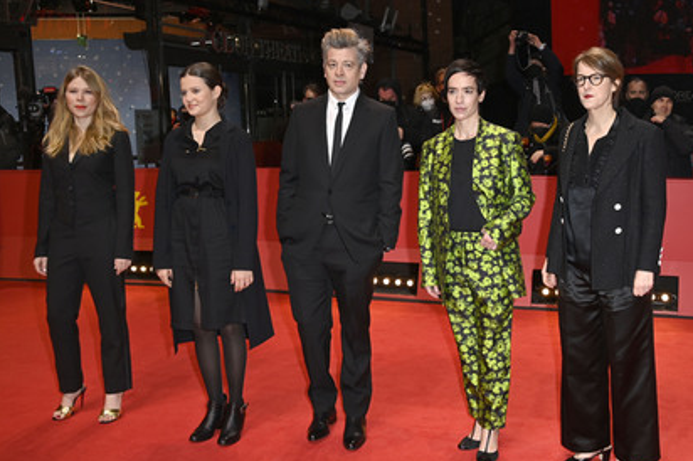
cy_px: 249
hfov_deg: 54.4
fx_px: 673
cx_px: 376
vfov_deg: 37.8
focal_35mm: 35
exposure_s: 1/125
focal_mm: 32
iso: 500
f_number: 5.6
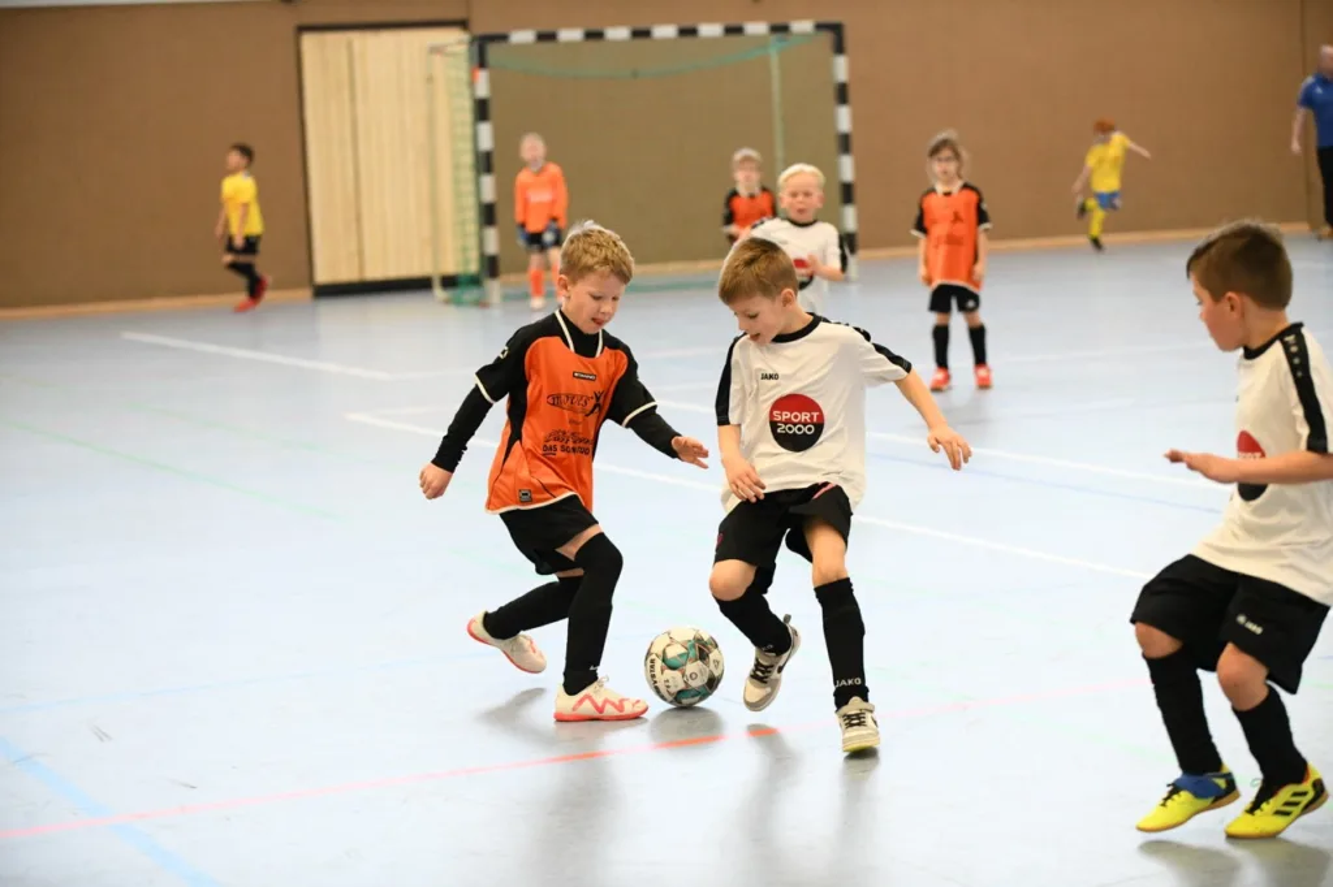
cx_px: 666
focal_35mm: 90
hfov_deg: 22.6
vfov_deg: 15.2
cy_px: 444
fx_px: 3331
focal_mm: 90
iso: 8000
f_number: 2.8
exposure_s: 1/1250
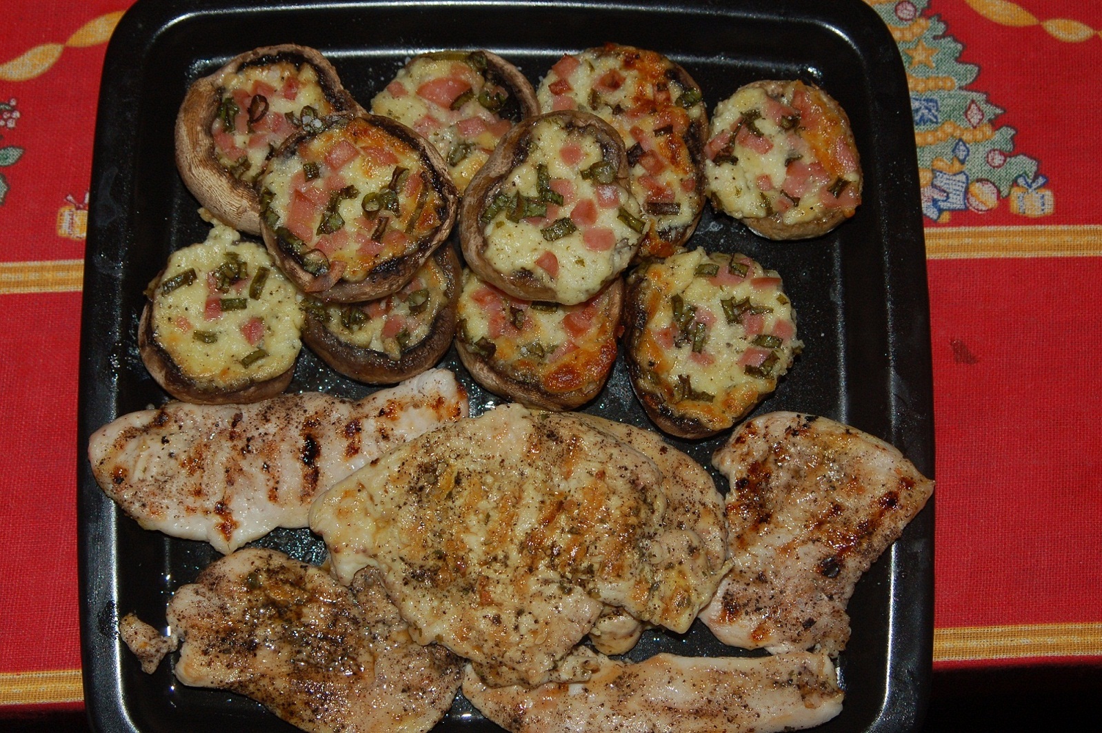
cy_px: 366
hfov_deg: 29.9
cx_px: 551
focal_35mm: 68
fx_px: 2064
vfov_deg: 20.1
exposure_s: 1/400
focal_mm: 45
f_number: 5.6
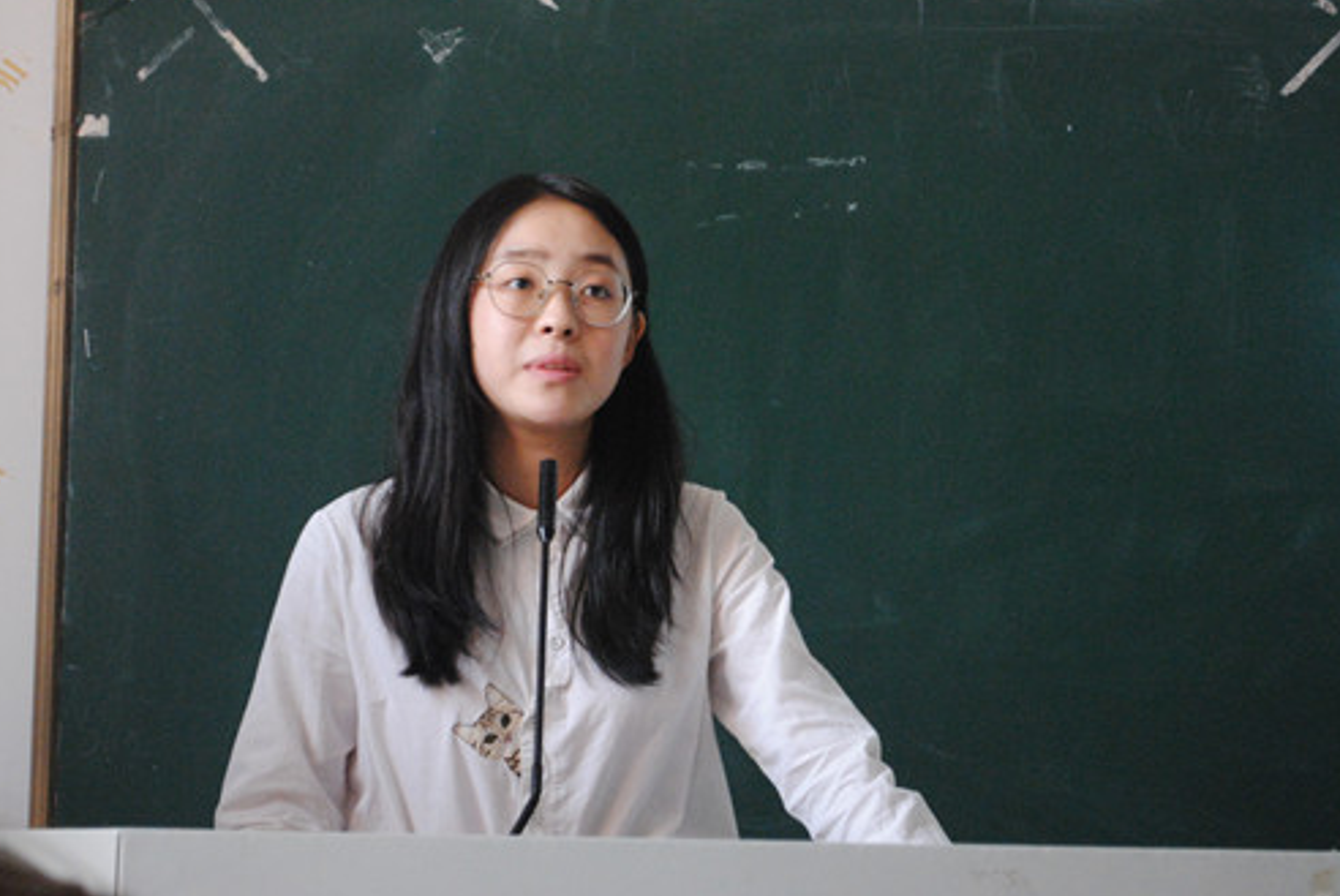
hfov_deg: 20.3
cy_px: 374
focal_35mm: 101
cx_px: 643
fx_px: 3748
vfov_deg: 13.6
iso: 1400
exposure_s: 1/30
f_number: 5.6
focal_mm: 55
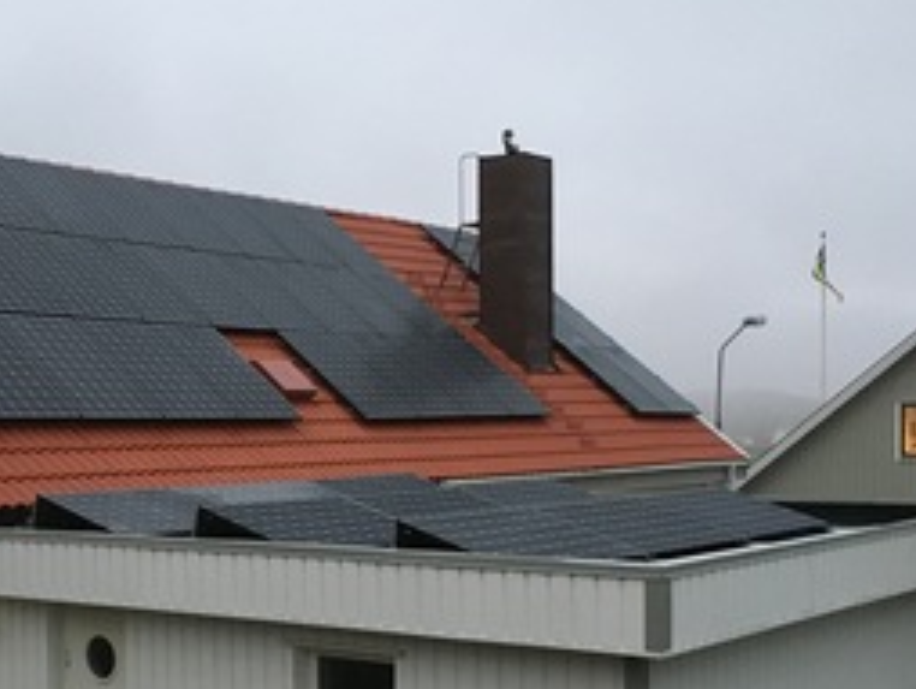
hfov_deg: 33.6
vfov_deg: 25.5
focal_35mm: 57
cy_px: 478
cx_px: 361
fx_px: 1510
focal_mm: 4.15
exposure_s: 1/17
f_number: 2.2
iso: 200
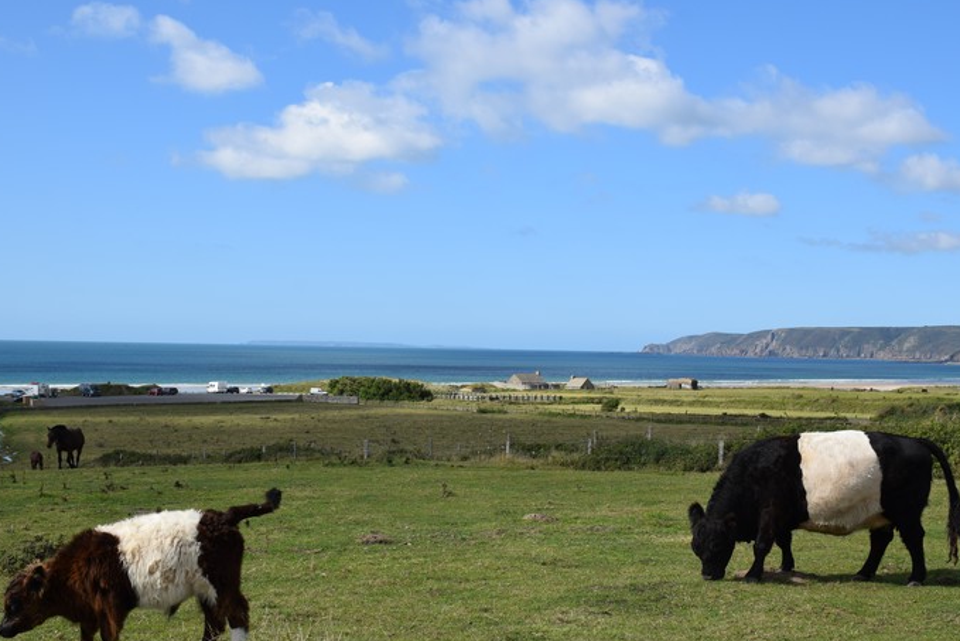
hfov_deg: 37.4
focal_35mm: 53
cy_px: 369
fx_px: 1414
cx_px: 546
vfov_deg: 25.5
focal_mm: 30
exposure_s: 1/400
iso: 200
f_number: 10
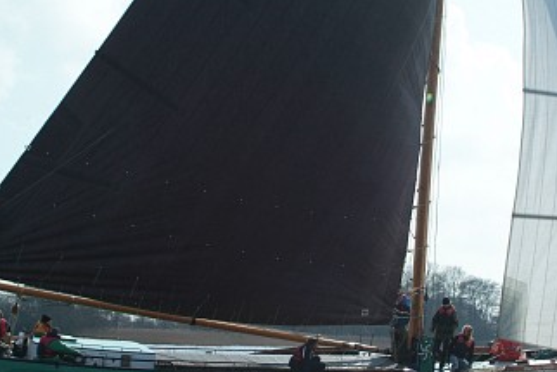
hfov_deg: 24.1
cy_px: 219
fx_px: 1300
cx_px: 374
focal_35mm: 84
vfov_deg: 16.3
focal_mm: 40
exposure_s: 1/1000
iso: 400
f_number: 9.5
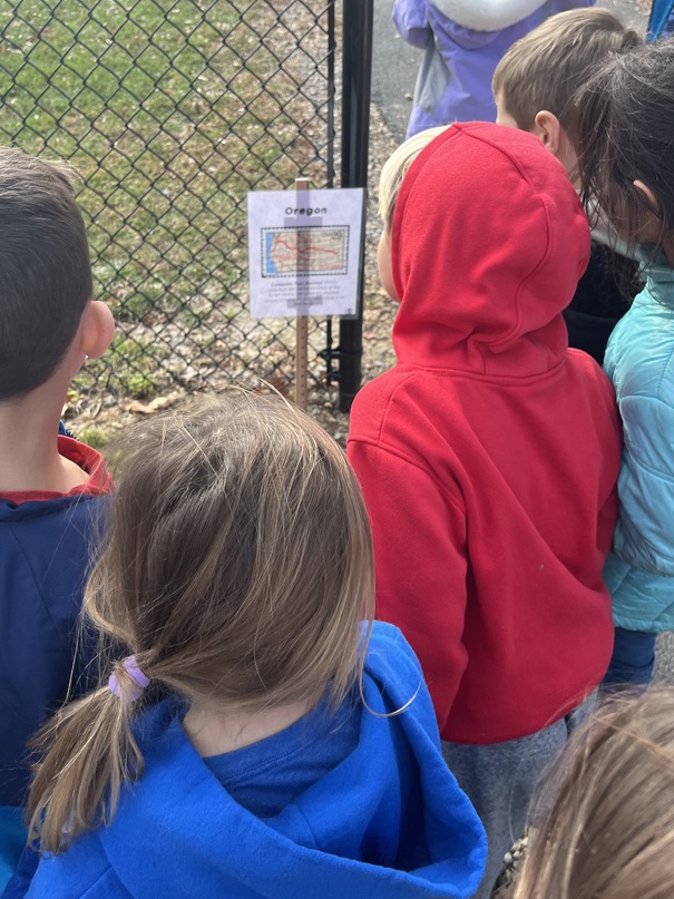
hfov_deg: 42.9
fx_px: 857
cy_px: 350
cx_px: 338
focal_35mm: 33
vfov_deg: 54.9
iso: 50
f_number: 1.6
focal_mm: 5.1
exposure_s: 1/696
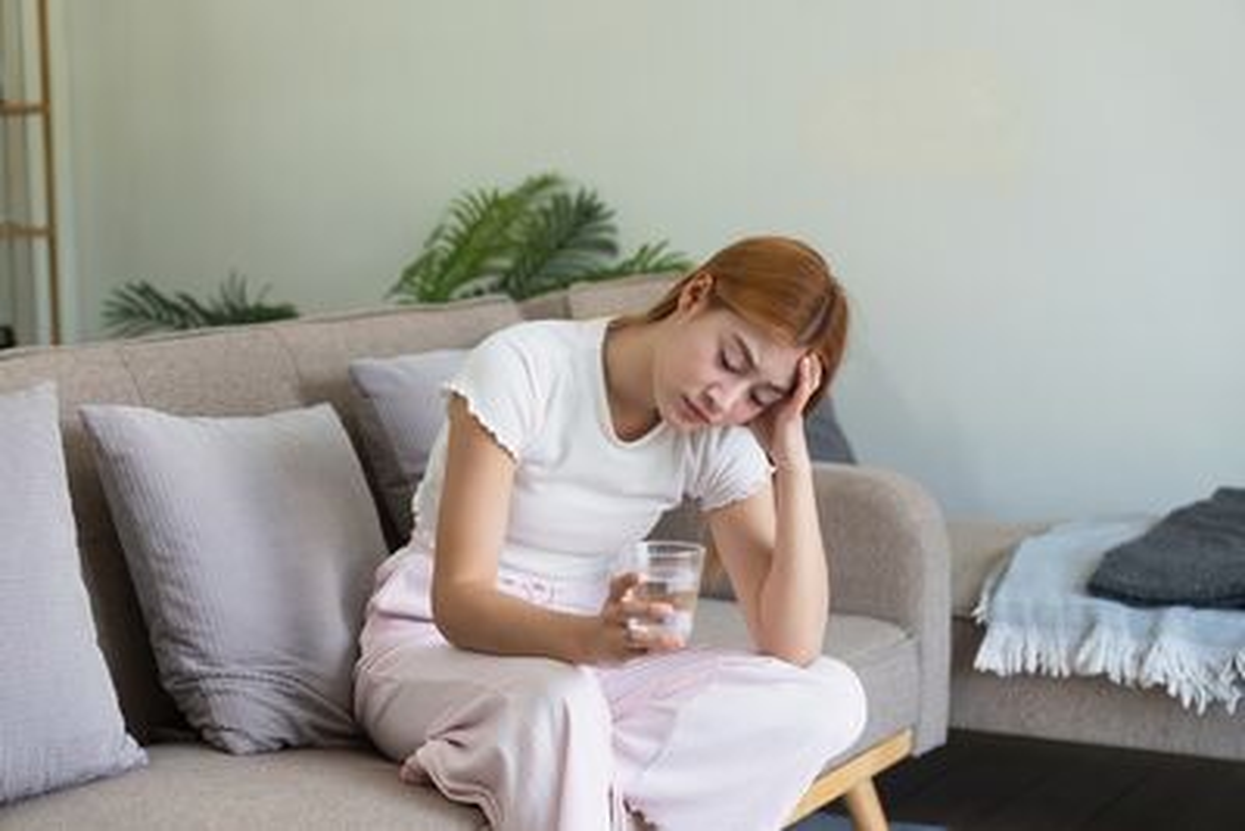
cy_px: 416
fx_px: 2110
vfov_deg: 22.3
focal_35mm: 61
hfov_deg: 32.9
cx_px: 622
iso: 320
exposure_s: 1/250
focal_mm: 61
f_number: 2.8
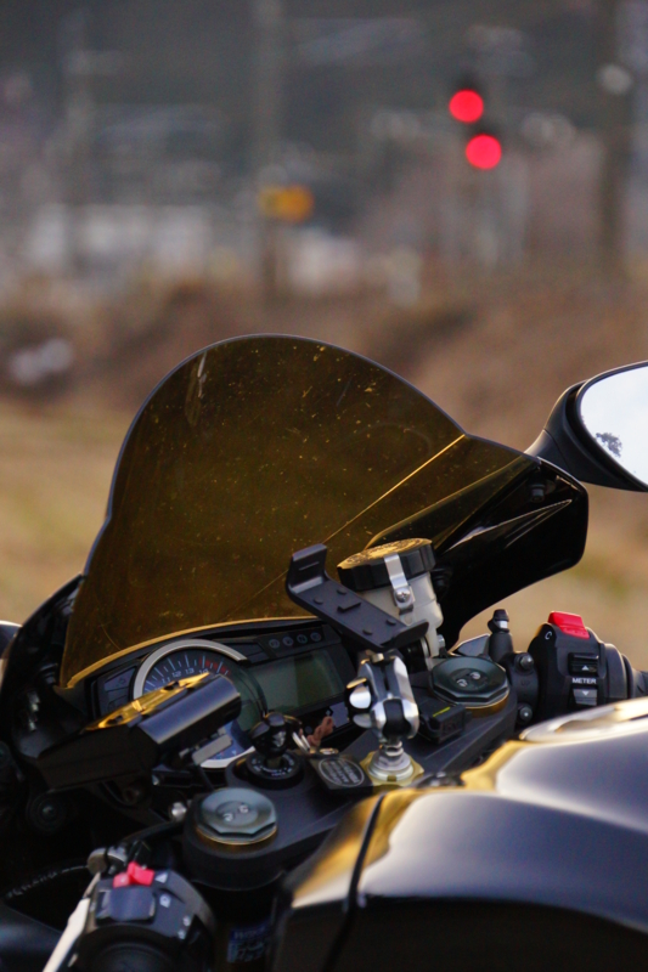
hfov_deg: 7.3
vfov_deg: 11.0
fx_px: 5051
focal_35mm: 187
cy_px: 486
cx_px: 324
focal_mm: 125
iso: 2500
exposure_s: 1/800
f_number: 6.3
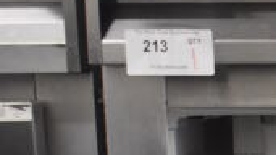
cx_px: 428
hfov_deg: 13.3
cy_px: 456
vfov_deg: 7.2
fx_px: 1105
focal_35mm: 151
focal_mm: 18
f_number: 3.5
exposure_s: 1/125
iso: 2000
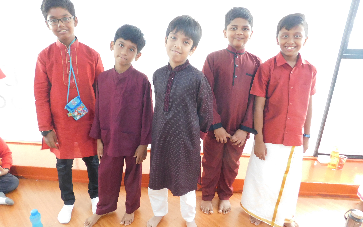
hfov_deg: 72.5
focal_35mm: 25
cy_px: 116
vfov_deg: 49.3
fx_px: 247
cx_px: 177
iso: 400
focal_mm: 4
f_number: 3
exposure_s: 1/20
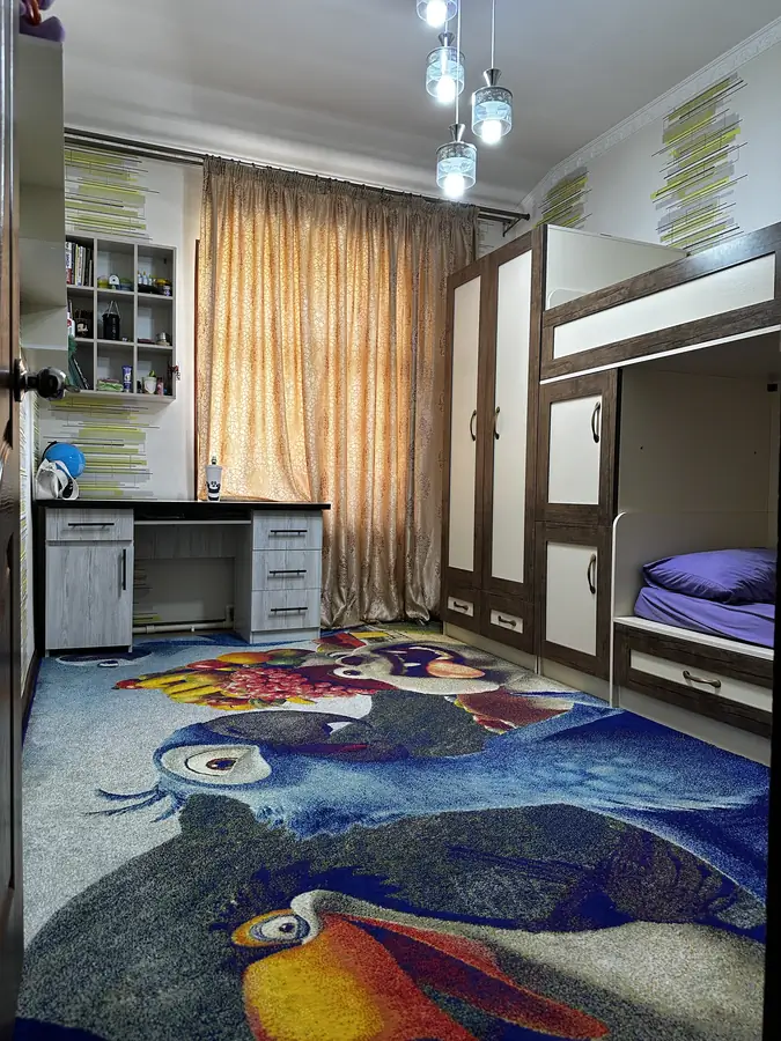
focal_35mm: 24
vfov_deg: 71.6
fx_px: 722
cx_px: 390
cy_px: 520
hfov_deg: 56.8
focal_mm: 6.86
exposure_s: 1/100
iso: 200
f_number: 1.78
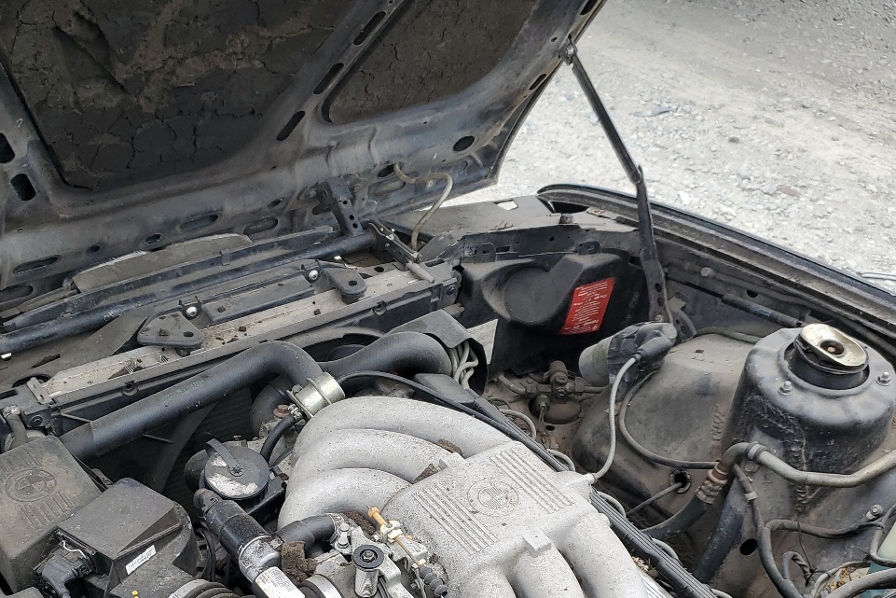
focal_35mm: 45
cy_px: 504
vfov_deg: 29.0
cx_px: 366
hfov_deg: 43.4
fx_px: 1120
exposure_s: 1/333
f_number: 1.5
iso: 50
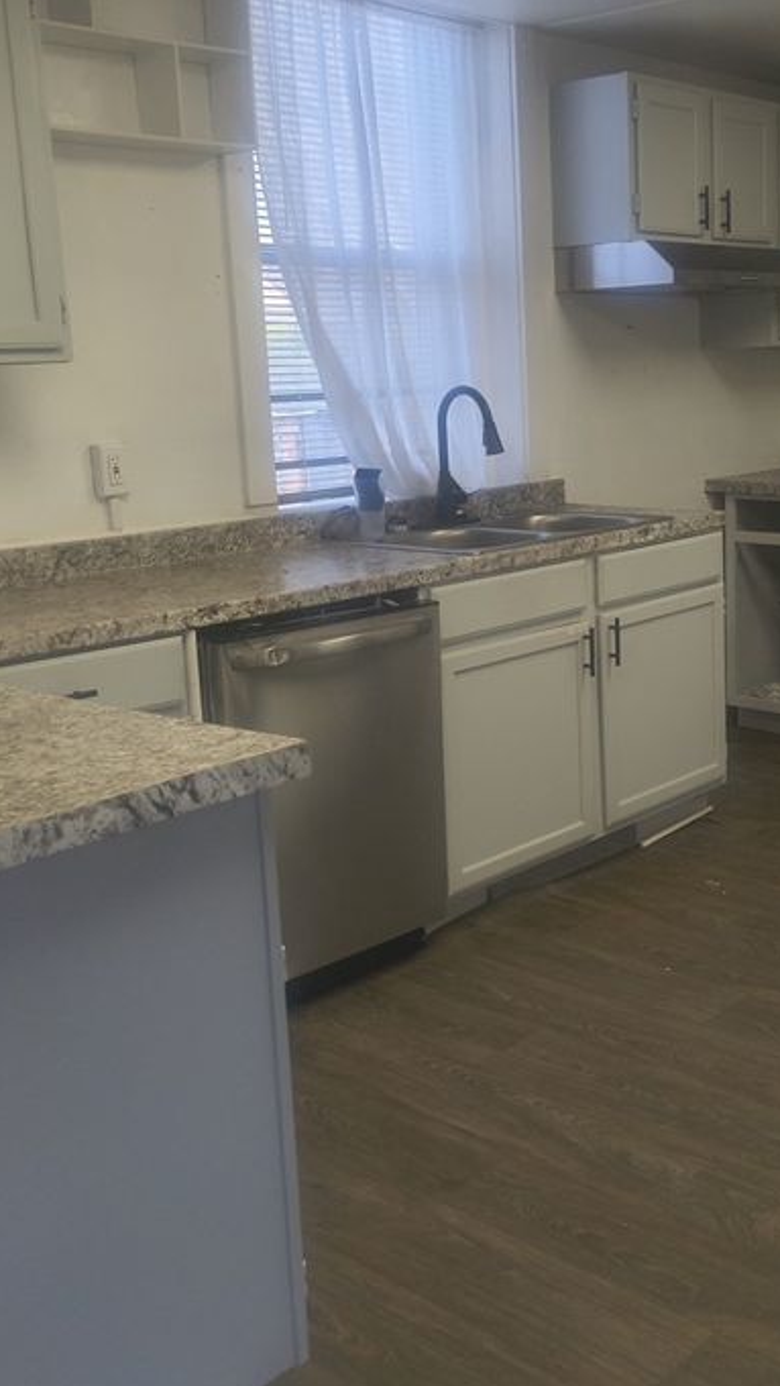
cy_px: 618
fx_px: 1506
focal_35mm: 41
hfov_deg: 28.5
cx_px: 611
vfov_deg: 49.3
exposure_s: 1/120
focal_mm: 4.68
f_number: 1.7
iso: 217
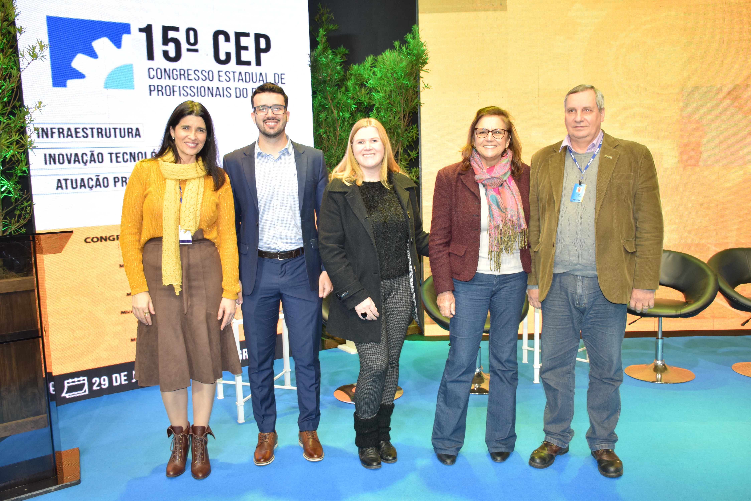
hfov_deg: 57.2
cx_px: 376
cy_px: 250
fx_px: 689
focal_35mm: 33
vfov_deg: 40.0
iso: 800
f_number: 5.6
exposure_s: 1/125
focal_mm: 22
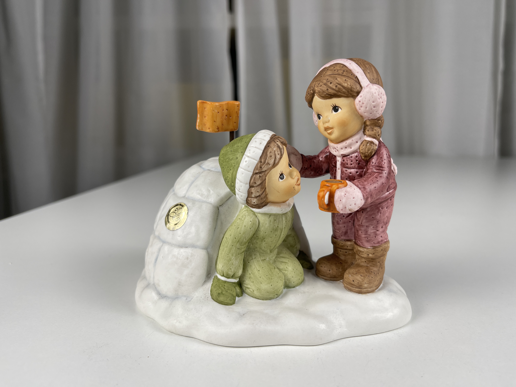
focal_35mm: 25
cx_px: 258
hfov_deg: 69.4
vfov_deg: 54.9
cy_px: 194
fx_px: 373
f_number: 1.6
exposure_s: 1/144
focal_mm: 5.1
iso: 32
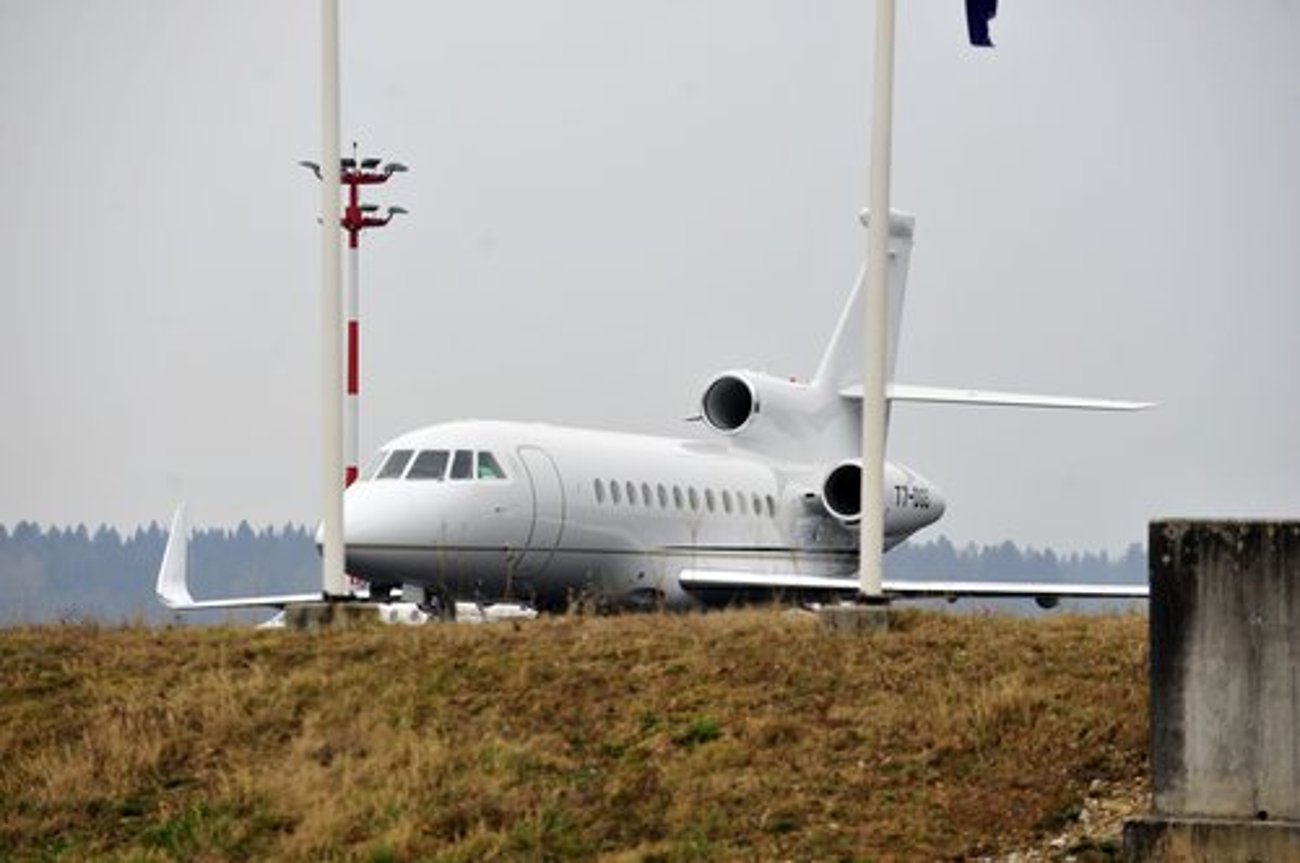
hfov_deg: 10.3
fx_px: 7213
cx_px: 650
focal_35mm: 200
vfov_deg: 6.8
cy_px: 432
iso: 500
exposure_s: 1/800
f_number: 5
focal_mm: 200
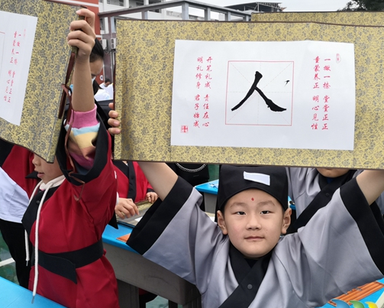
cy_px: 167
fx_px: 409
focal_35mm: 36
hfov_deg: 50.2
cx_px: 208
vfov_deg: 41.2
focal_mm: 4.75
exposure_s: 1/253
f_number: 1.8
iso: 50
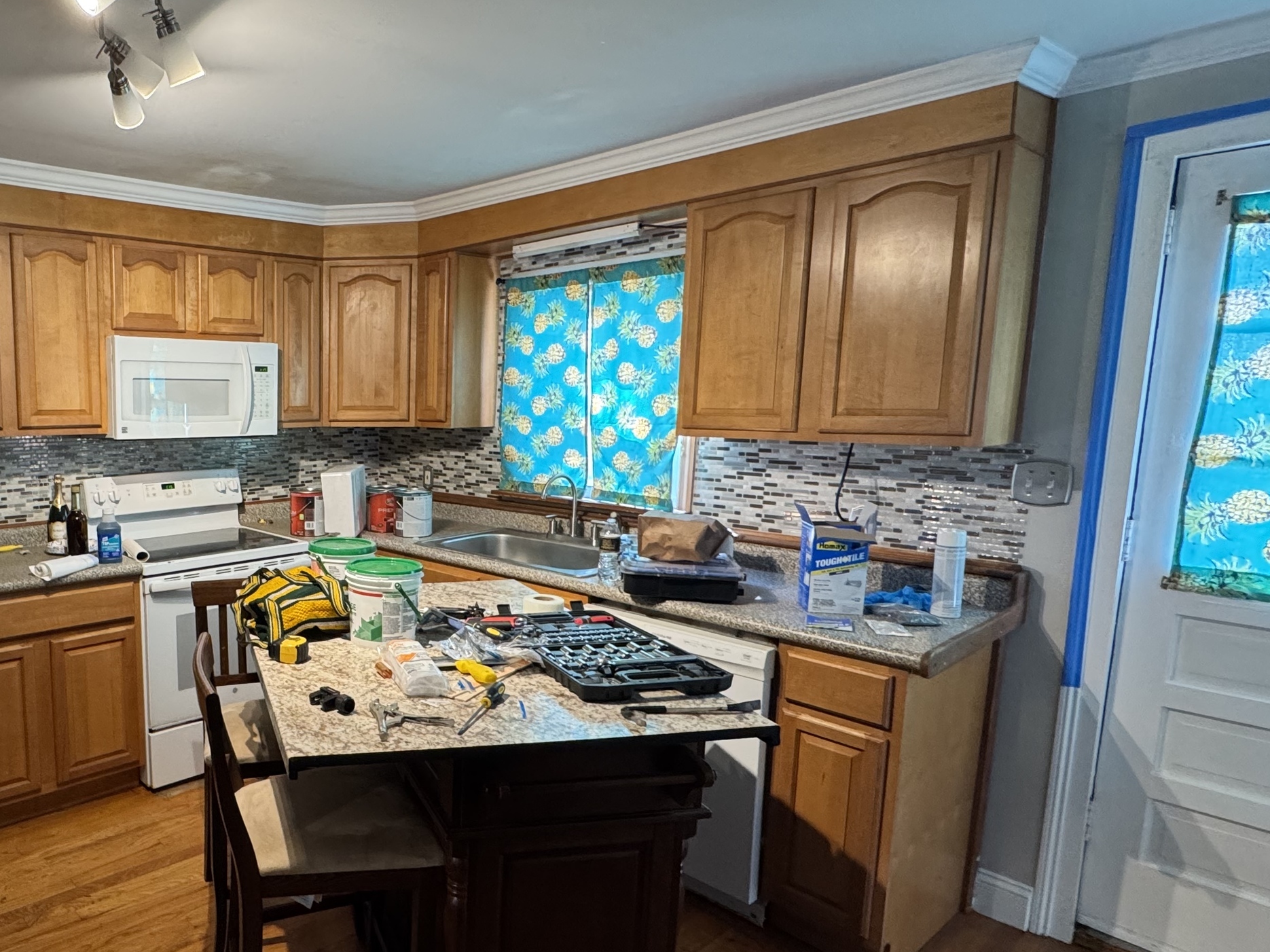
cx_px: 304
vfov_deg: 58.8
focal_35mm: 23
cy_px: 510
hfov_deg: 68.7
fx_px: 844
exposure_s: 1/60
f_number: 2.2
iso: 320
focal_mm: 2.22
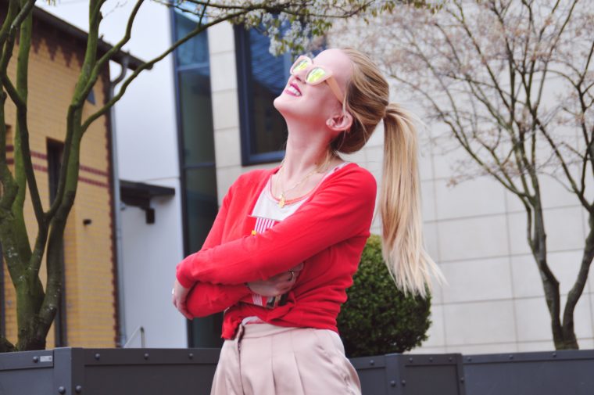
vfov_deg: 13.4
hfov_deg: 20.0
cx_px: 297
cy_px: 198
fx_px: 1681
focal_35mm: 102
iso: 200
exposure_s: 1/320
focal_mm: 68
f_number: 5.6
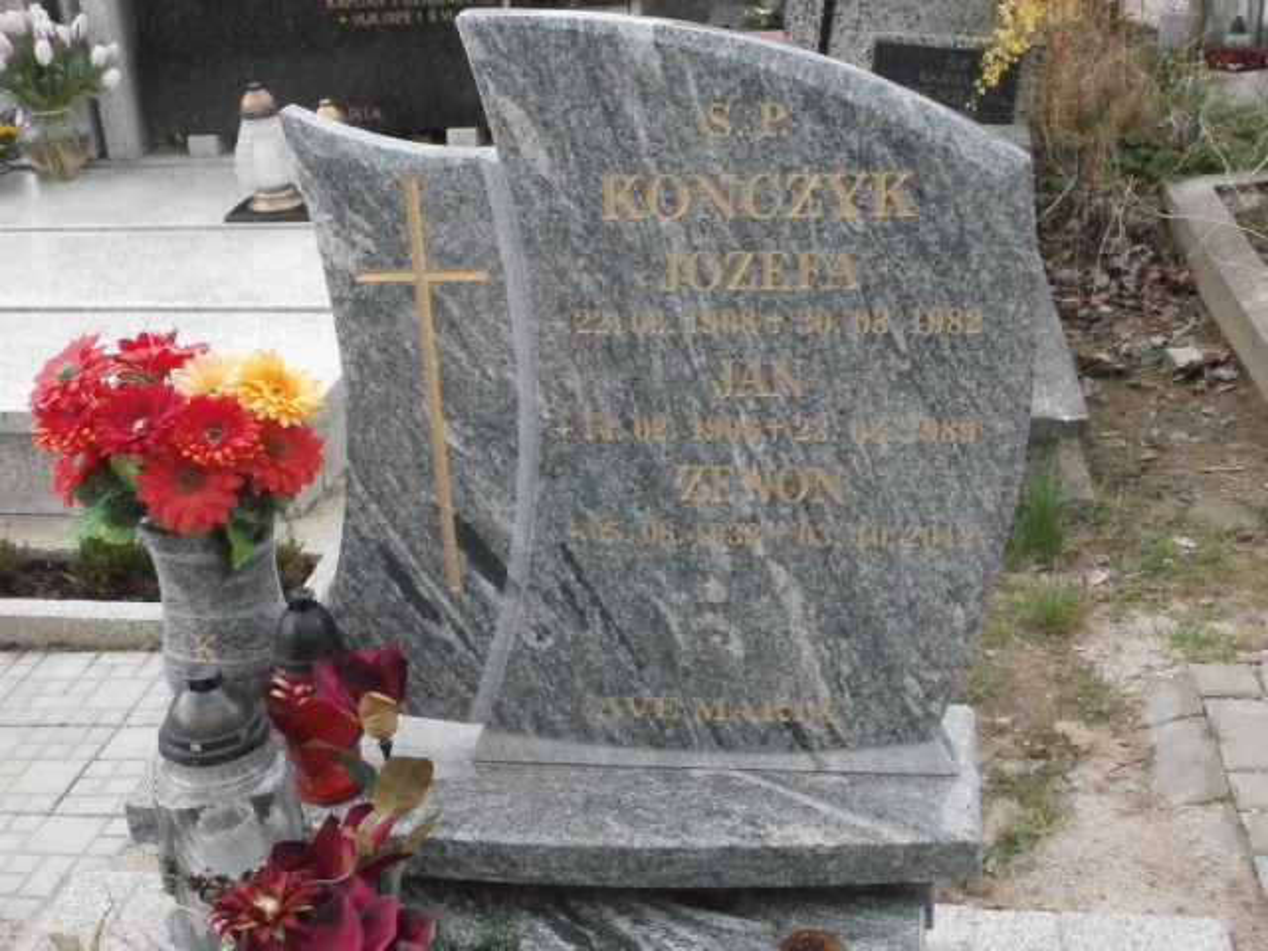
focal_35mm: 47
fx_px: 1722
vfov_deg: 30.9
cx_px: 634
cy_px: 476
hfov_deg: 40.4
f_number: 11
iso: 1600
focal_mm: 8.29
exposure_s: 1/250
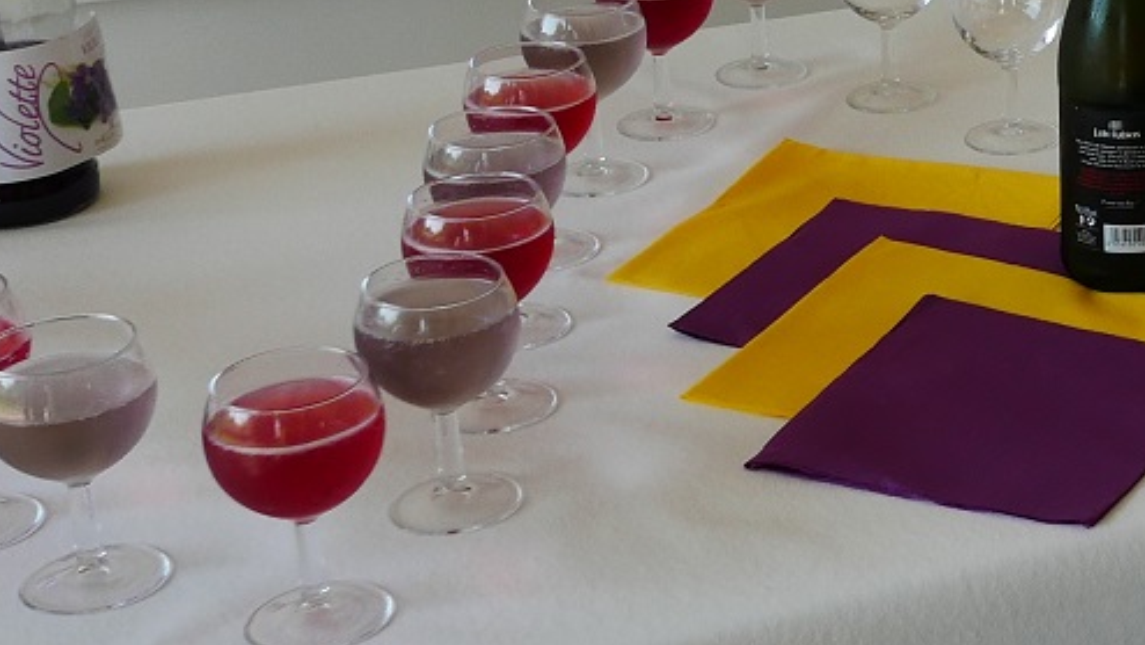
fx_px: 2642
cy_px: -29
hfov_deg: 21.5
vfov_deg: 13.7
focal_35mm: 87
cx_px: 1593
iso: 200
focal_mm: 10.9
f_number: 5
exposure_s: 1/160
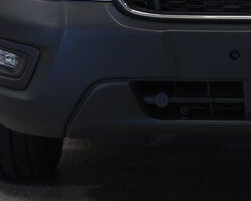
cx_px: 281
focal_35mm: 253
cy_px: -113
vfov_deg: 6.0
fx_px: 1880
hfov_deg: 7.6
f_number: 5
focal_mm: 66
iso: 1600
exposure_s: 1/100
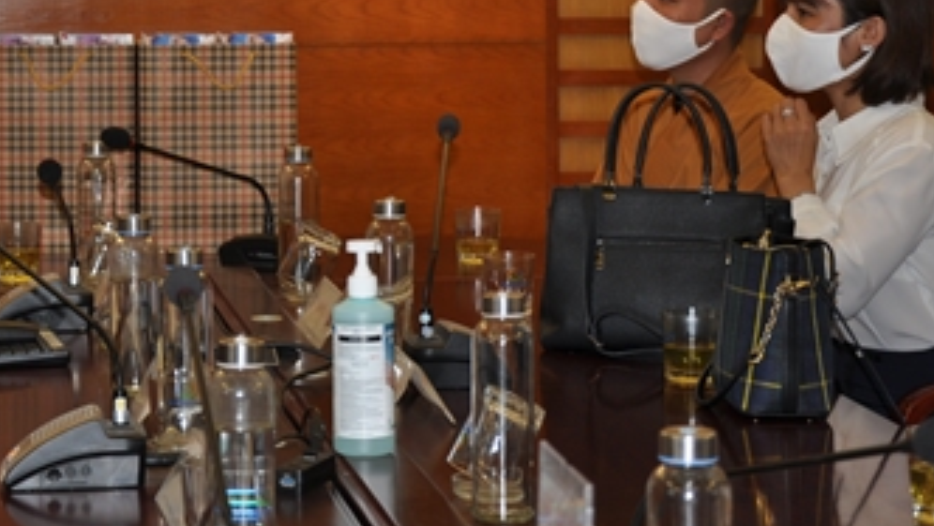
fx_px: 3196
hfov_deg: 16.6
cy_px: 6
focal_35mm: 129
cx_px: 295
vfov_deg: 9.4
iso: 200
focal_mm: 42
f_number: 4.8
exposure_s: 1/60
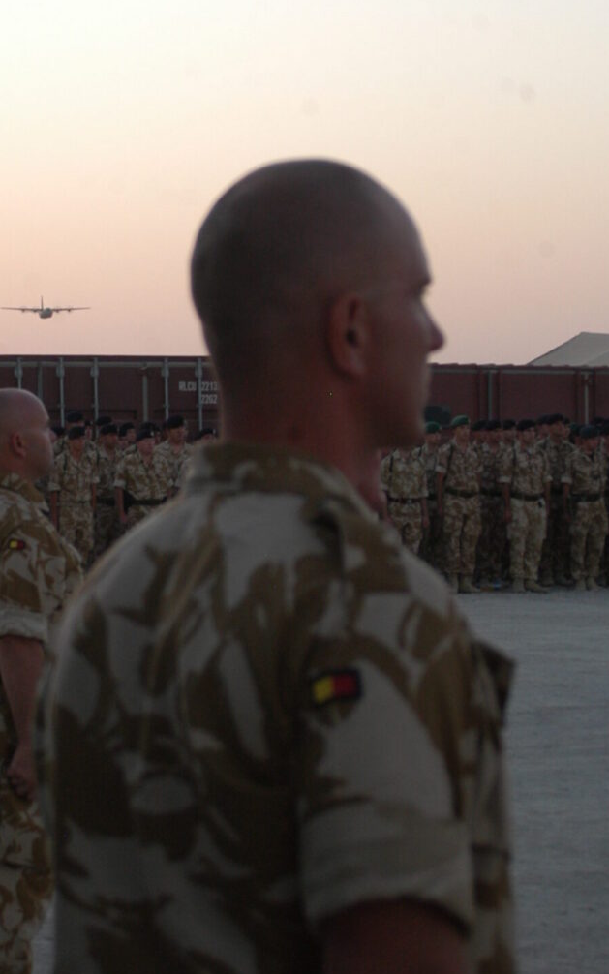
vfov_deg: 15.2
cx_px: 93
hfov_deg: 9.5
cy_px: 280
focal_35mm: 137
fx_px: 3637
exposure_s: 1/80
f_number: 5.6
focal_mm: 50
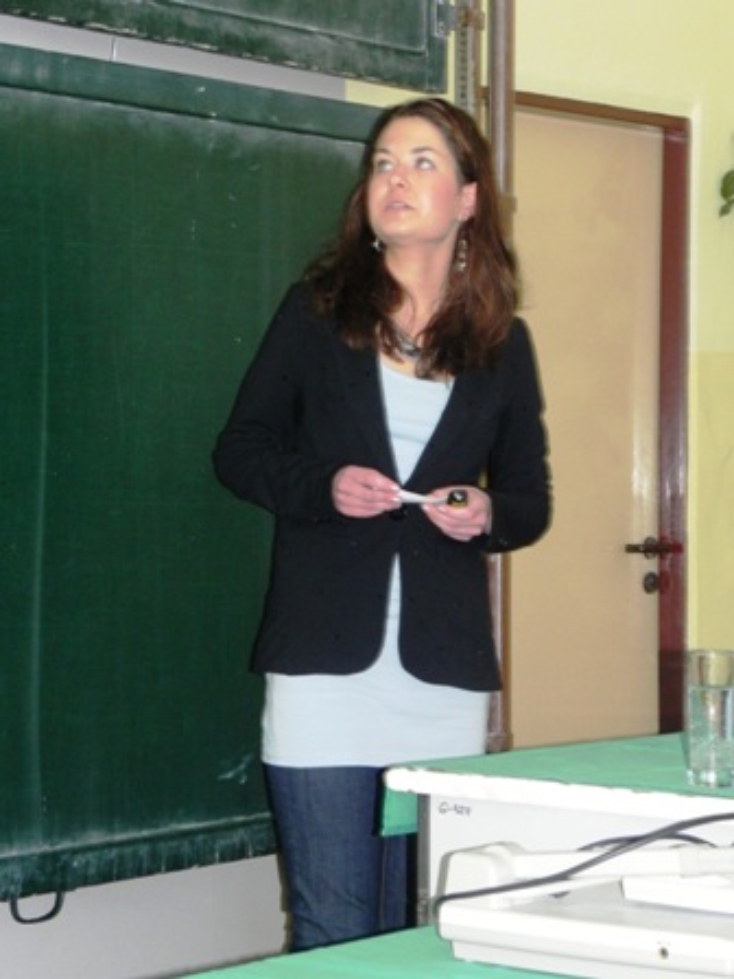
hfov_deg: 15.6
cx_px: 367
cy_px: 490
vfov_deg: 20.7
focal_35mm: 95
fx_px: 2686
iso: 400
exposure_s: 1/30
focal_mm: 16.9
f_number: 4.5
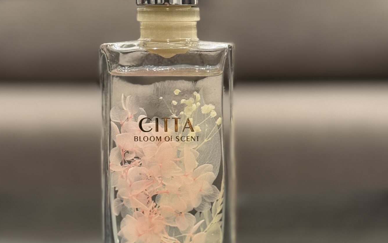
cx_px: 186
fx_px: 1036
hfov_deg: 21.2
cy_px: 142
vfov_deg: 13.3
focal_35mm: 98
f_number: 1.78
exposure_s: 1/50
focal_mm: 6.76
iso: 100
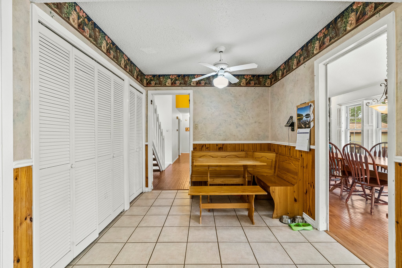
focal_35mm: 16
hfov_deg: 96.7
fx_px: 179
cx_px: 201
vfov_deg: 73.8
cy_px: 134
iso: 2000
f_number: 8
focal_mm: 16
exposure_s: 1/13
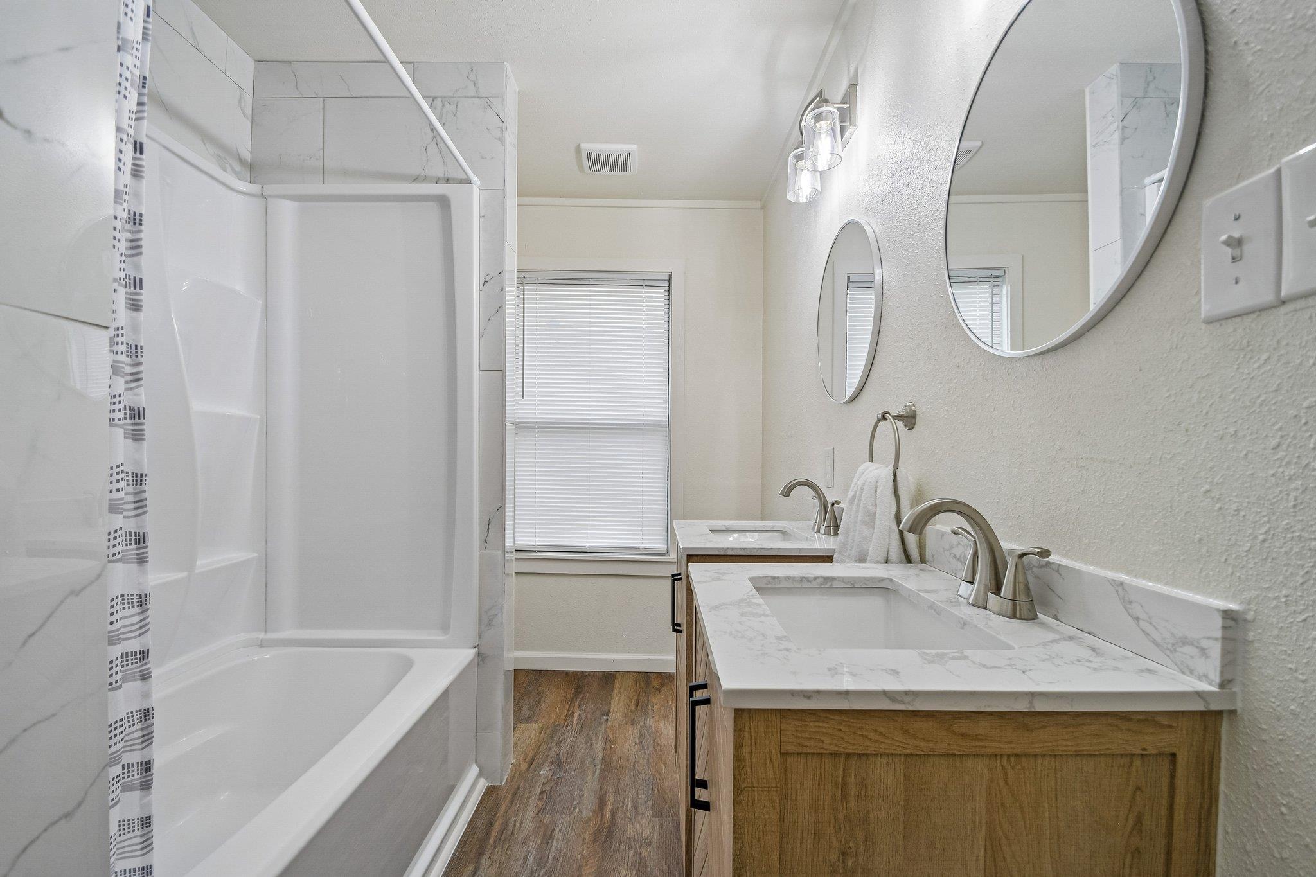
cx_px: 658
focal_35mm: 15
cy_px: 438
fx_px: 548
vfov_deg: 77.3
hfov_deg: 100.4
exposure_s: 1/30
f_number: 8
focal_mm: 10
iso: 400
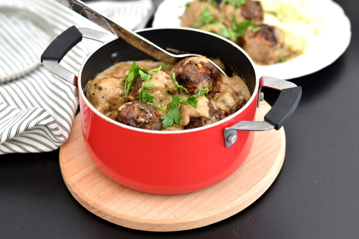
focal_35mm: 75
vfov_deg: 18.2
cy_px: 120
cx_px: 180
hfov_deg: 27.0
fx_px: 748
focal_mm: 50
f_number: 3.2
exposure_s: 1/80
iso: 320
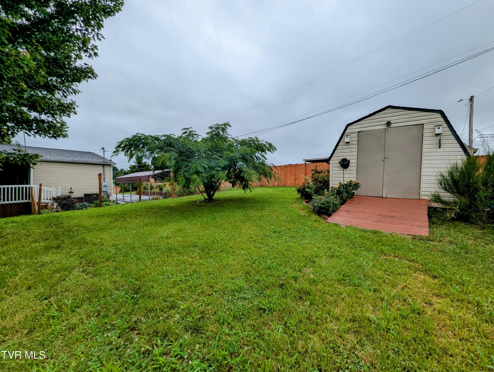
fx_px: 186
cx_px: 247
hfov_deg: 106.1
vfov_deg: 90.0
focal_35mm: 13
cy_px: 186
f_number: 2.2
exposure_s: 1/1081
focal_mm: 1.95
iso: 50
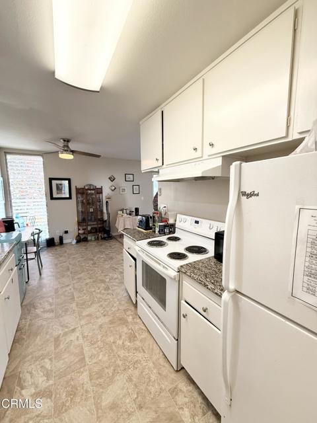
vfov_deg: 102.1
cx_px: 158
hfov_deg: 85.7
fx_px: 171
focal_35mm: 14
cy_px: 212
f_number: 2.2
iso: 250
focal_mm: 2.22
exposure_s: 1/120
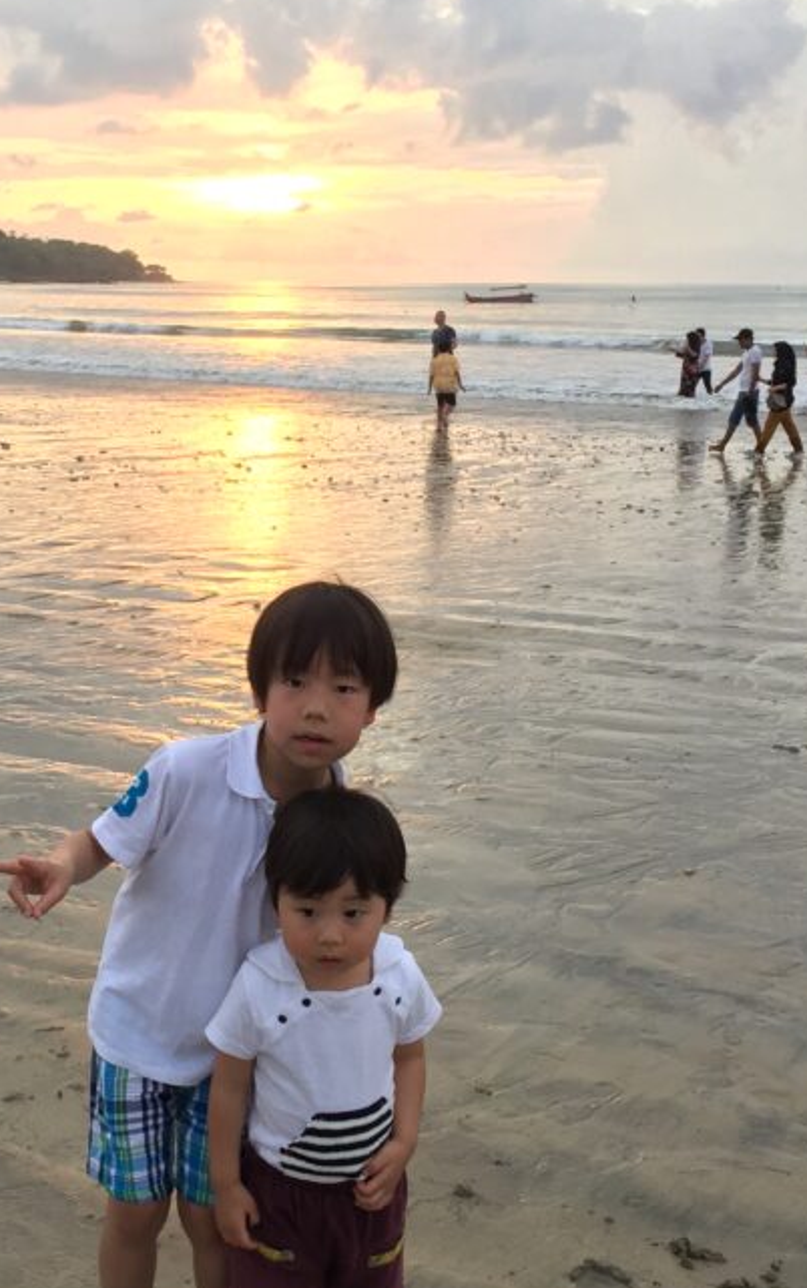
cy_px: 644
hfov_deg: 26.2
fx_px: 1722
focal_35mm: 49
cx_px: 257
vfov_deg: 41.0
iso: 50
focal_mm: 4.15
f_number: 2.2
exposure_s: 1/100
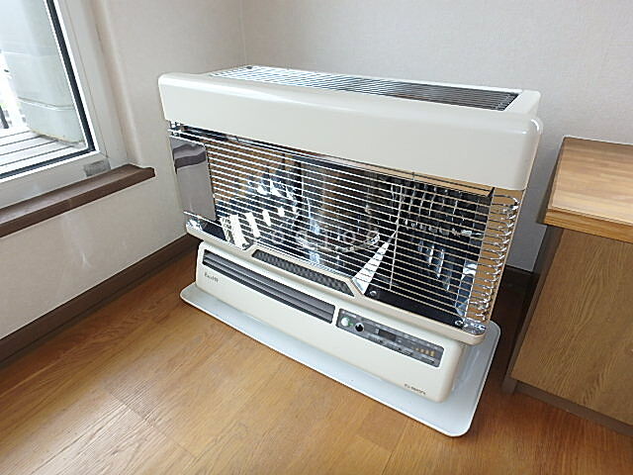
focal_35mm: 21
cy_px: 238
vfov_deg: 63.4
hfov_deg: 79.0
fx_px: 384
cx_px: 316
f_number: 3.5
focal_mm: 3.7
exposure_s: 1/30
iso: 200
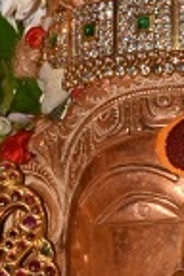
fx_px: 5398
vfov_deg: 2.9
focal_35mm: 704
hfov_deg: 2.0
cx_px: 167
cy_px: 309
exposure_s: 1/125
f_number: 16
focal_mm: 75
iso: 1600
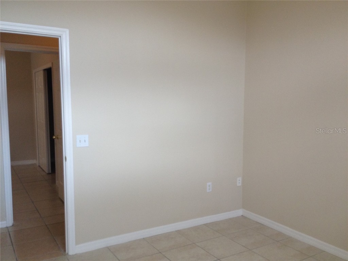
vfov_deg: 40.7
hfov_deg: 52.6
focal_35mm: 35
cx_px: 174
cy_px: 130
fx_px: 352
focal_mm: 4.28
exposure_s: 1/120
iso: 80
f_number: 2.4
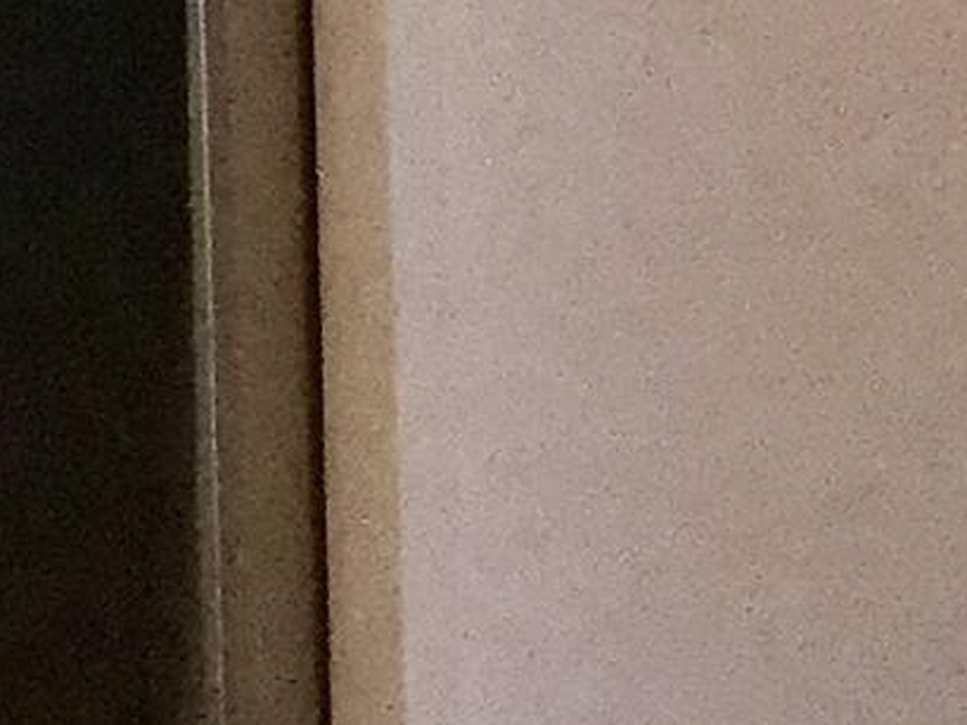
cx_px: -2370
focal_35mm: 228
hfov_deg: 7.2
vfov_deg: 6.3
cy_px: -825
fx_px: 6369
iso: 64
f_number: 2.4
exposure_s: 1/30
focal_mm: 3.3
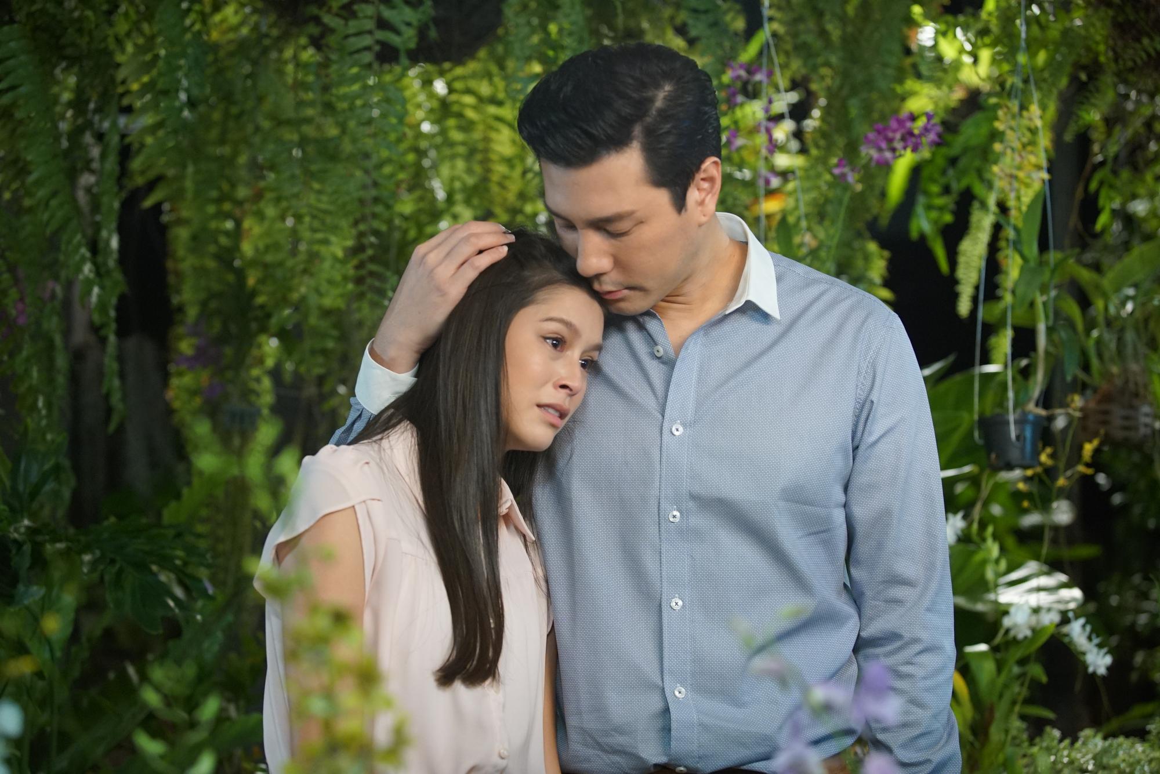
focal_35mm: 70
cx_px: 580
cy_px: 387
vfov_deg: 19.5
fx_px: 2256
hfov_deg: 28.8
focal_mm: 70
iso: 5000
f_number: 3.5
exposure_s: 1/80
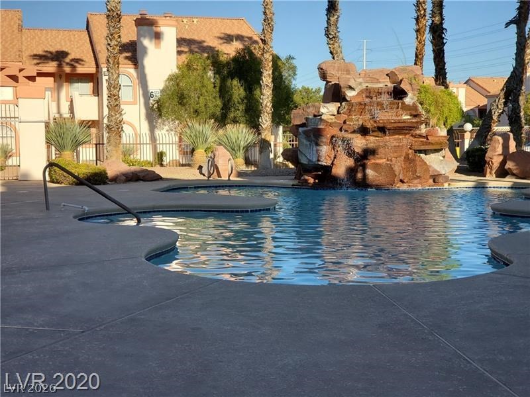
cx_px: 265
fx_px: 796
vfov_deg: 28.0
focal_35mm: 52
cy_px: 198
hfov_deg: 36.8
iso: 50
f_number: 2.4
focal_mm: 6
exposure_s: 1/831
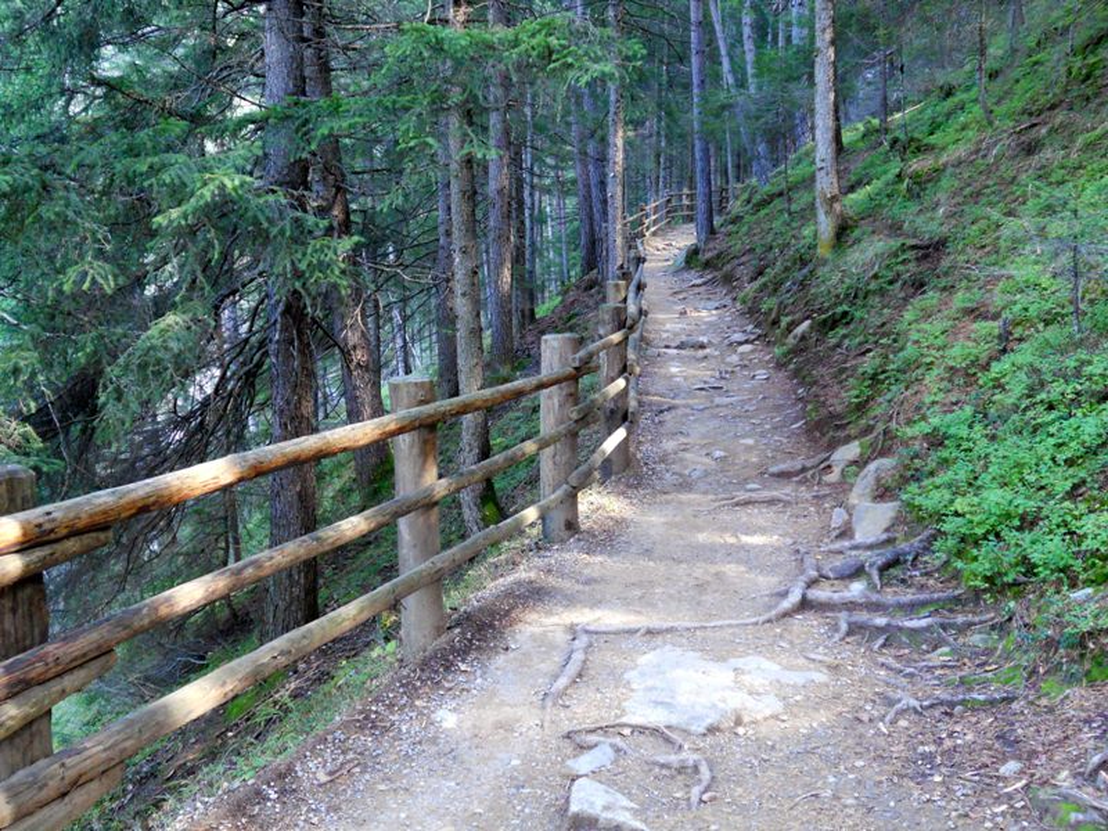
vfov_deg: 37.7
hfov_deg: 49.0
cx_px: 554
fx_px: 1216
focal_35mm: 38
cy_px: 416
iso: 400
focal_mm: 6.9
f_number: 3.9
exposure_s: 1/25
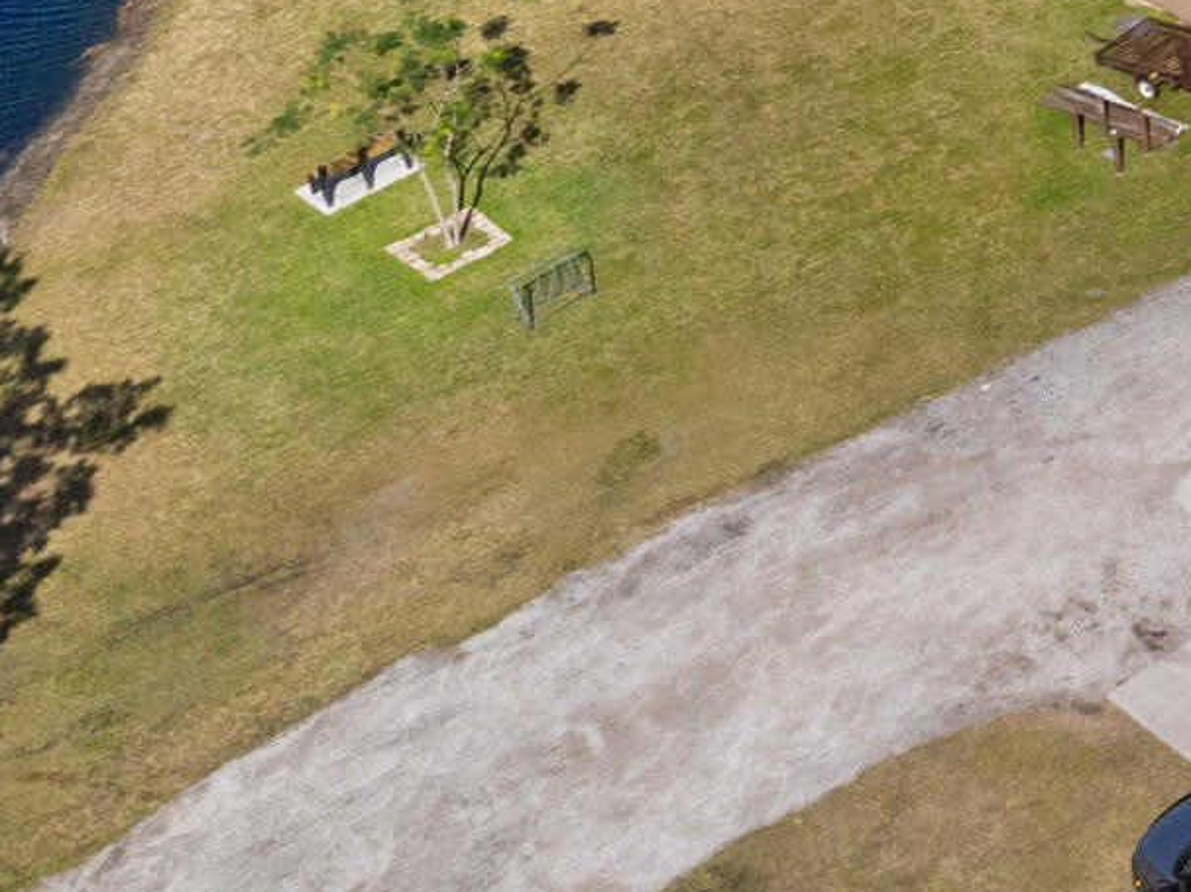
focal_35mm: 99
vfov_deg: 13.7
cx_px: 2127
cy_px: -605
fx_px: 3405
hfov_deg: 16.6
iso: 400
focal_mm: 12.29
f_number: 7.1
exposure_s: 1/100
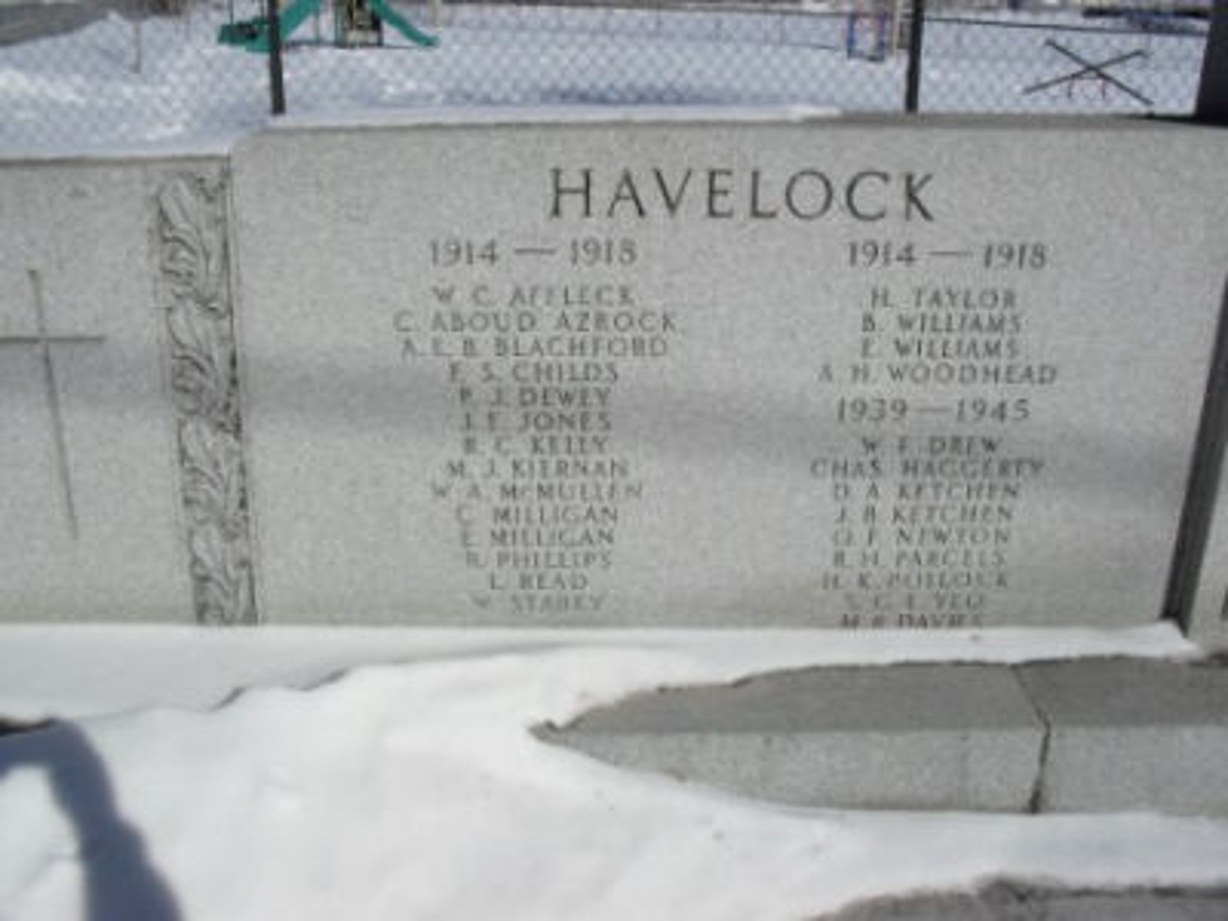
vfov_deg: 40.7
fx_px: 1242
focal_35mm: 35
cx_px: 614
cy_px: 460
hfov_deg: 52.6
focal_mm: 6.3
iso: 100
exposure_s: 1/750
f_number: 8.4
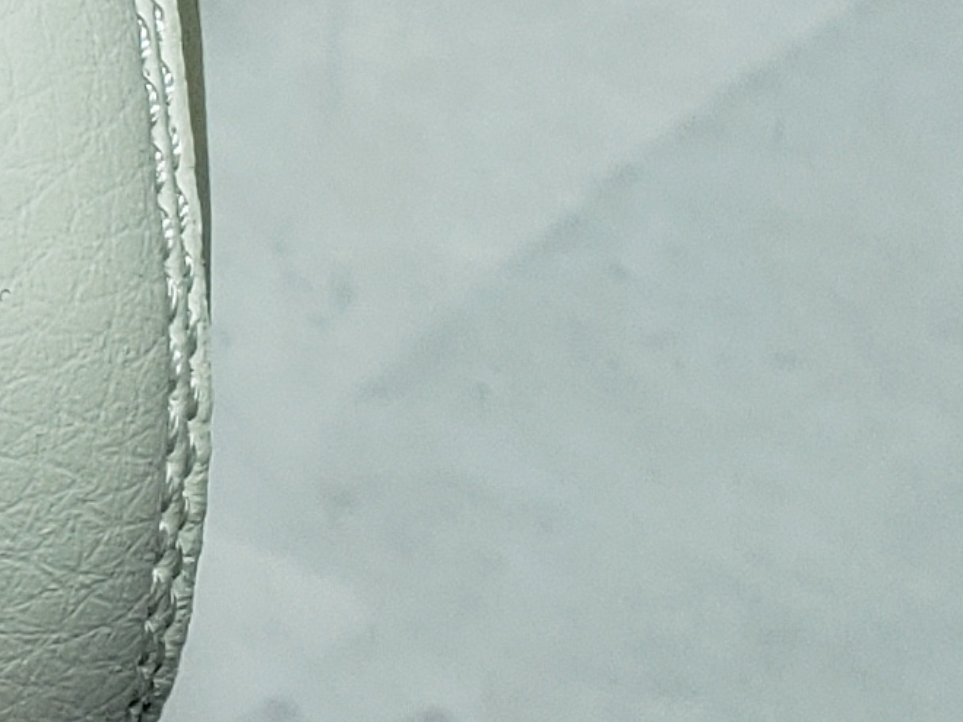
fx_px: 4422
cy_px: -905
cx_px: -1466
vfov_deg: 8.6
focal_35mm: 159
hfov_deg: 10.4
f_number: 2.4
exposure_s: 1/264
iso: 50
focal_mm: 4.3
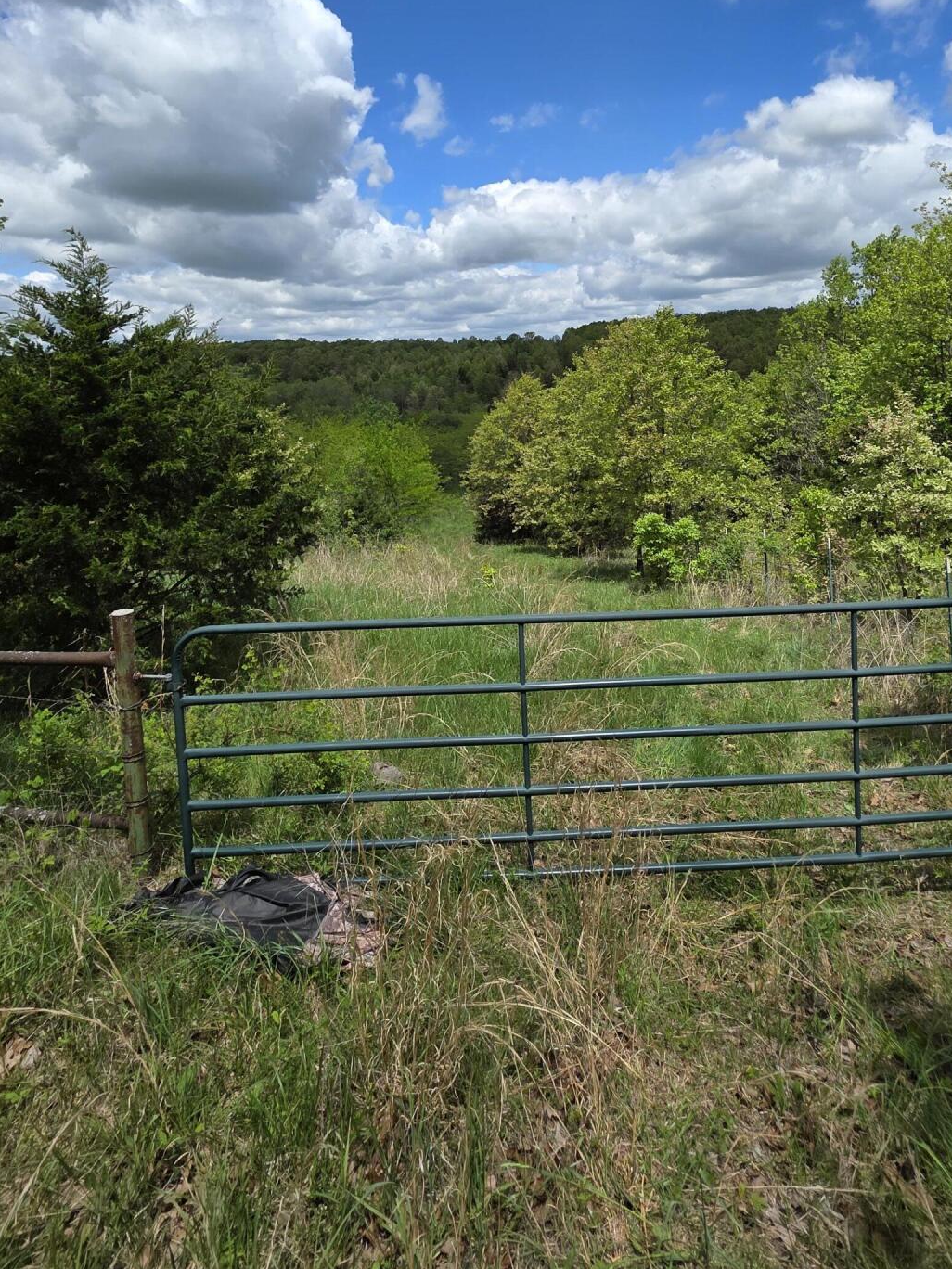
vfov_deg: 81.7
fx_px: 697
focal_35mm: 19
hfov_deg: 68.5
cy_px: 417
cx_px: 531
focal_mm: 2.2
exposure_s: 1/2790
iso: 40
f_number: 1.9
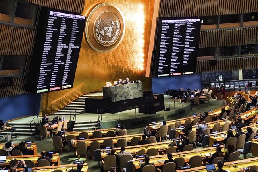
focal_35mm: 44
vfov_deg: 30.5
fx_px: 315
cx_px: 129
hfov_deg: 44.5
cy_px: 86
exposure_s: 1/125
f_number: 10
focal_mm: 44
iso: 10000
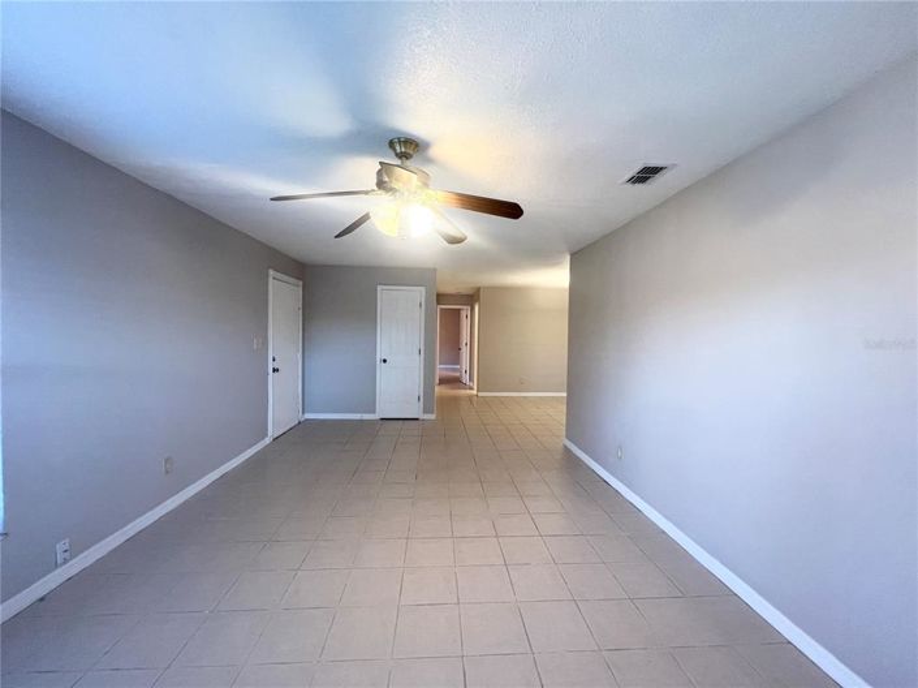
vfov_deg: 89.9
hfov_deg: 106.2
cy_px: 344
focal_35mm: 13
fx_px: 345
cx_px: 459
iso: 125
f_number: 1.8
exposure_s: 1/60
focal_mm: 1.57
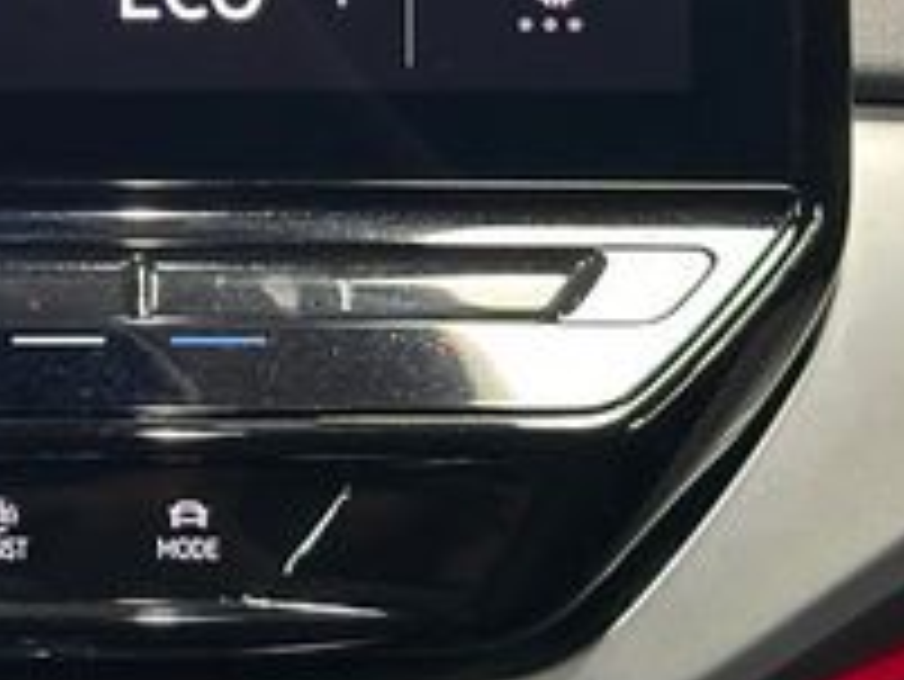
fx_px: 3998
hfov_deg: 12.5
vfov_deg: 9.5
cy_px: -293
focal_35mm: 153
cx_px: -261
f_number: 1.78
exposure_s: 1/30
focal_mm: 6.86
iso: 500
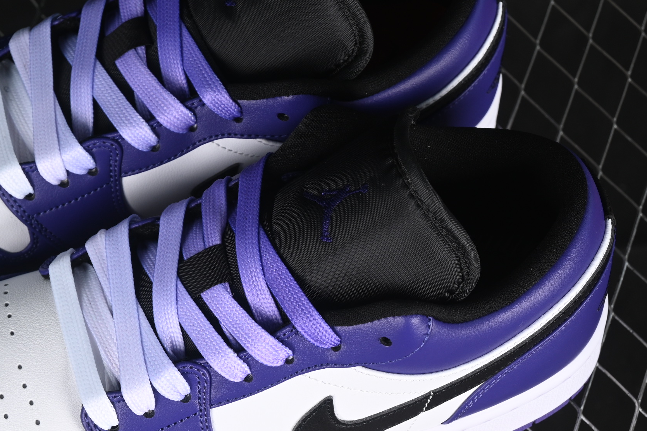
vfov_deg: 11.0
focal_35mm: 125
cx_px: 203
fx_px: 2247
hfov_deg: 16.3
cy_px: 248
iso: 160
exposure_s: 1/60
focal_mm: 50
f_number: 6.3
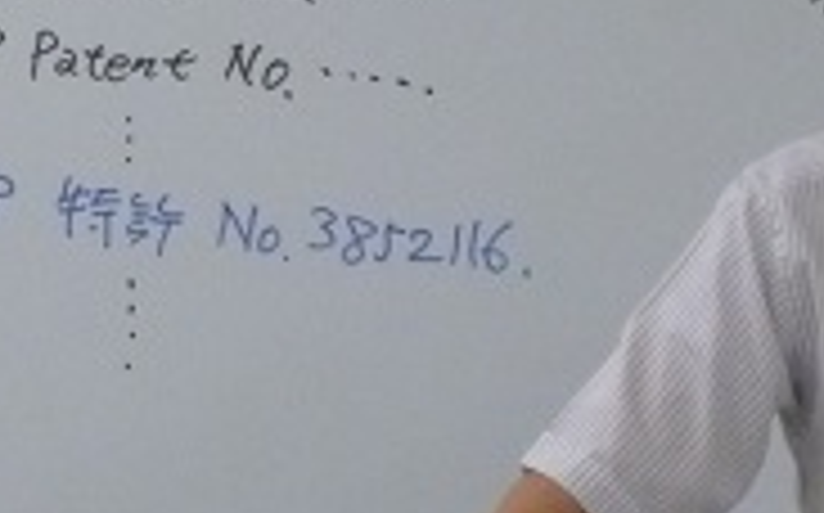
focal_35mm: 538
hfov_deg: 3.9
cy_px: -243
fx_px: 12071
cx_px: 851
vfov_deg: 2.4
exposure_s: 1/40
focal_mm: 21.7
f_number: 5.1
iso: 400
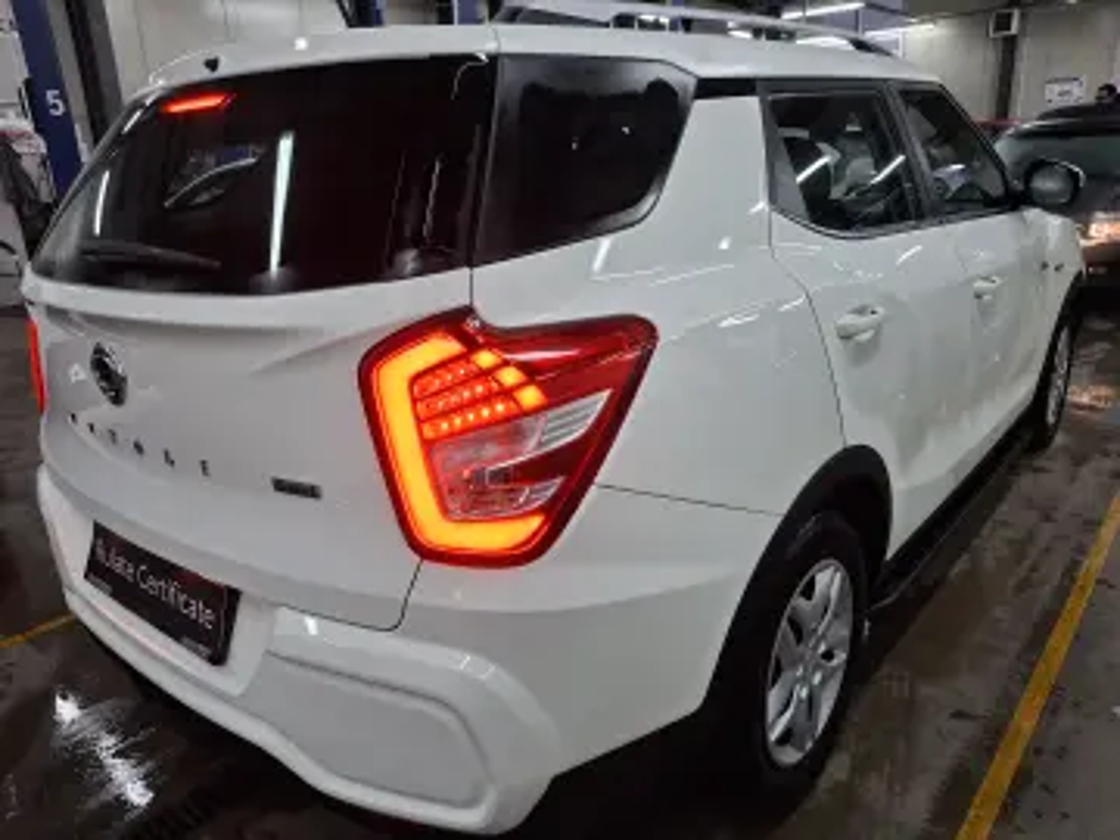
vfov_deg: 54.9
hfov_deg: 69.4
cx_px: 560
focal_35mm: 25
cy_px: 420
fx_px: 809
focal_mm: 4.69
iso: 200
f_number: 1.8
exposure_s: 1/120
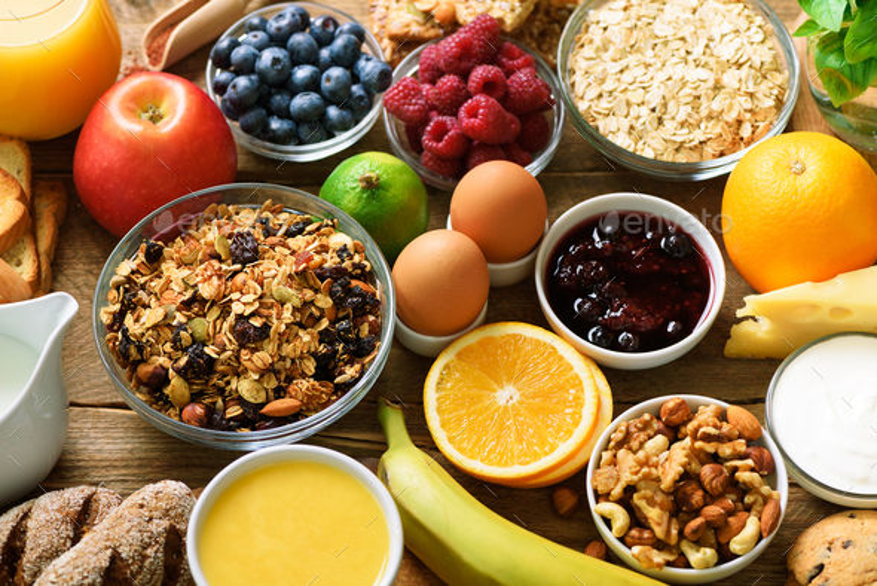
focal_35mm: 105
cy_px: 293
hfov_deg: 19.4
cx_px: 438
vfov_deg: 13.1
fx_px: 2559
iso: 160
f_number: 7.1
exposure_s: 1/100
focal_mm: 105
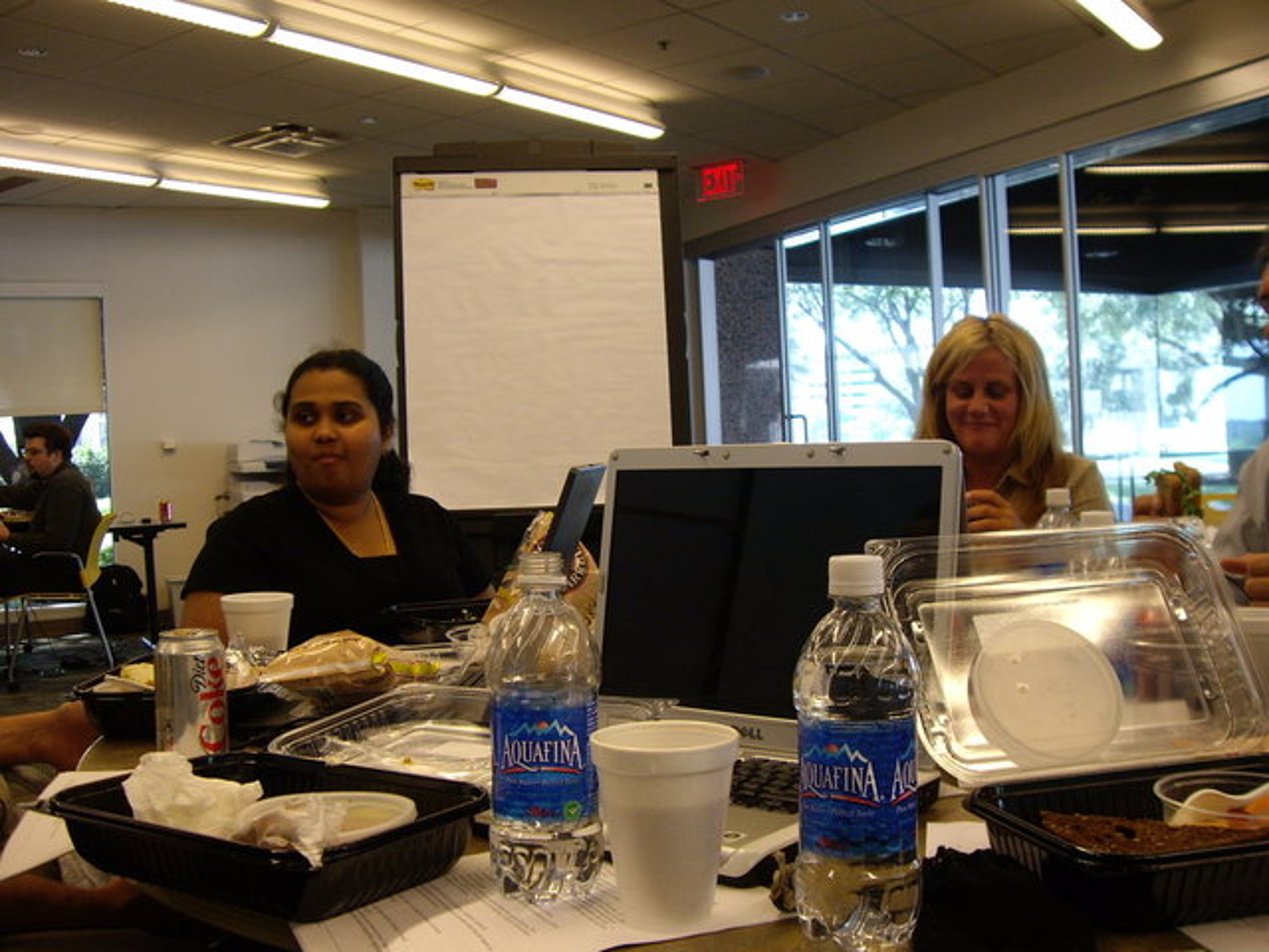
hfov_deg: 49.0
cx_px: 634
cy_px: 476
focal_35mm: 38
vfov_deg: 37.7
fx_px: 1393
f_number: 2.7
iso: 100
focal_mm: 6.2
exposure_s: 1/50
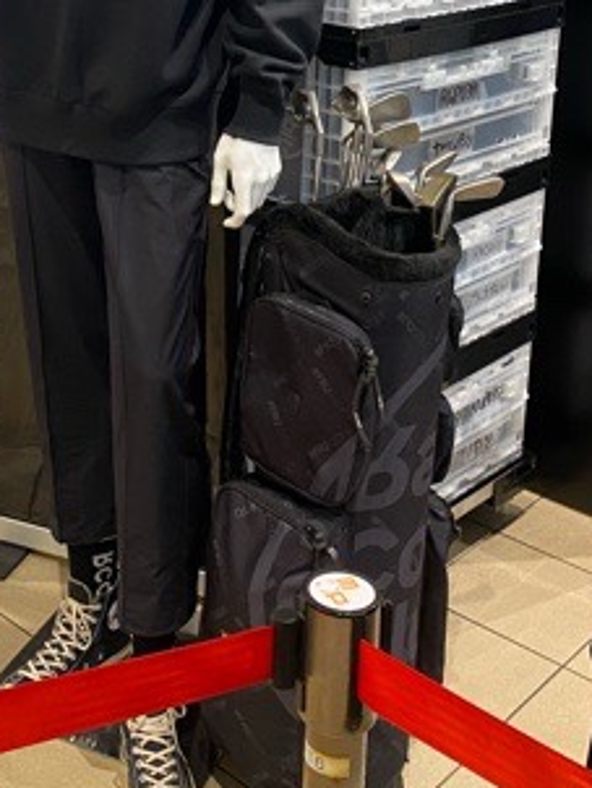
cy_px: 97
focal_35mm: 56
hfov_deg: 25.8
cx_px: 138
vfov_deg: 32.8
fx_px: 1275
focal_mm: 4.25
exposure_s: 1/50
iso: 200
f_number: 1.8
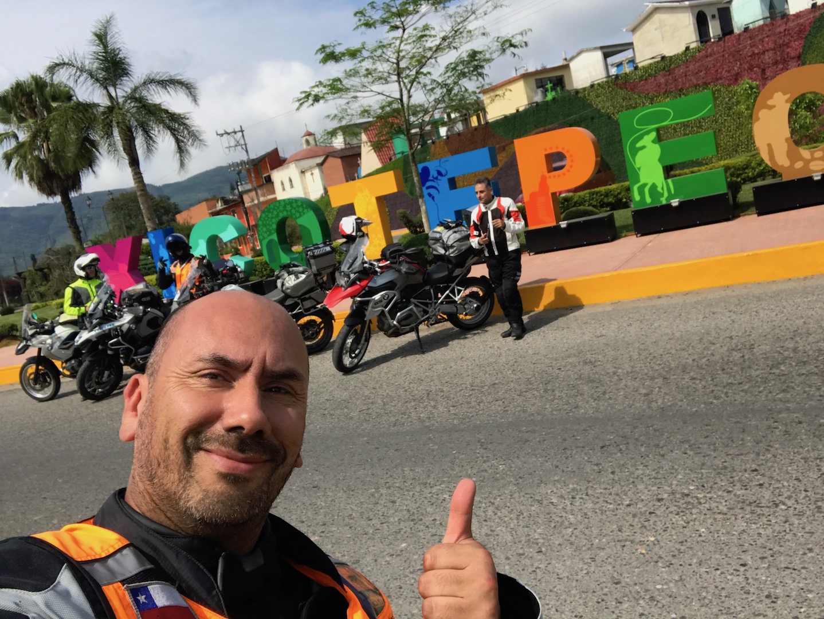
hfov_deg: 56.8
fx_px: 762
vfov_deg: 44.2
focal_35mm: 32
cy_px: 310
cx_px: 412
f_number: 2.2
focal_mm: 2.87
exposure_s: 1/1131
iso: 25
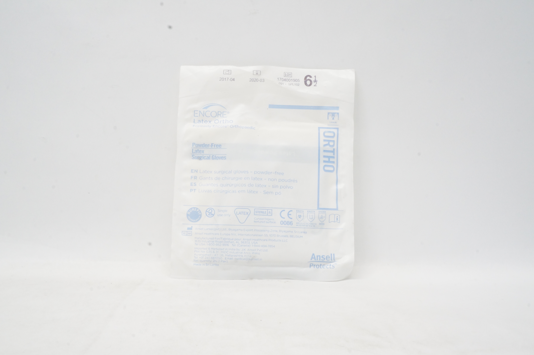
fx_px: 600
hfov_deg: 48.0
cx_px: 267
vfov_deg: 32.9
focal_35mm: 40
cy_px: 178
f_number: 20
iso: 1600
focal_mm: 27
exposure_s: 1/13
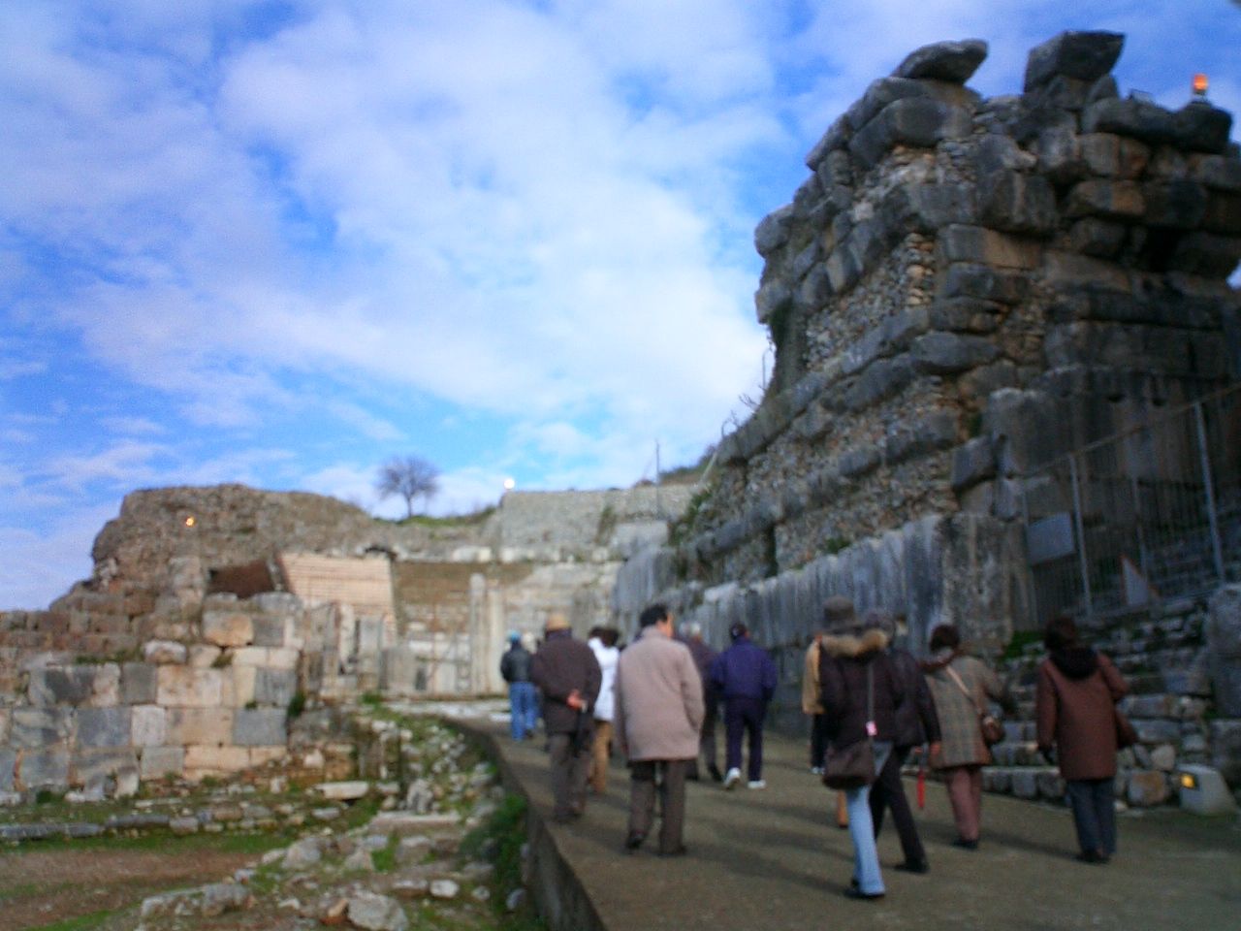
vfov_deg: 38.7
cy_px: 466
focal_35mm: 37
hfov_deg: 50.1
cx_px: 620
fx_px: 1326
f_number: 3.5
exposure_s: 1/1000
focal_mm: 5.6
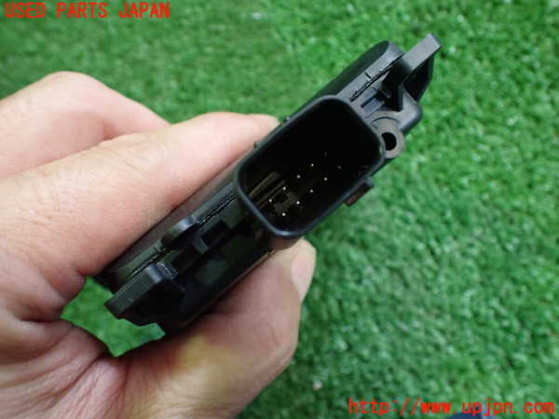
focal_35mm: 30
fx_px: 484
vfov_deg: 46.8
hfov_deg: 60.0
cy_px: 210
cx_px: 280
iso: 800
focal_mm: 5.4
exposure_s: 1/80
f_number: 2.3
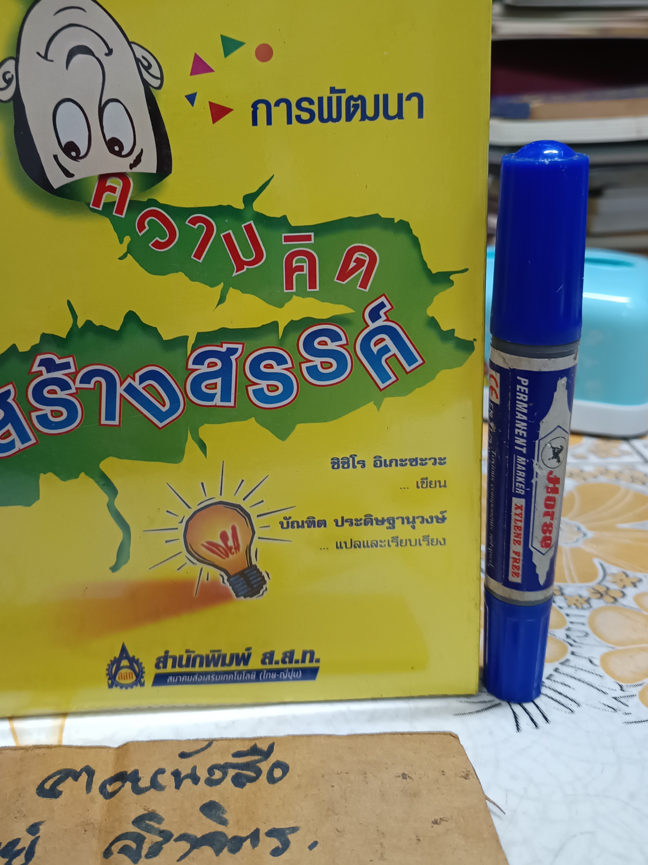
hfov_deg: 41.4
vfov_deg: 53.2
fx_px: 849
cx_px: 229
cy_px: 314
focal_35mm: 34
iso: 1167
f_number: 1.7
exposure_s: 1/25
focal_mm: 5.31
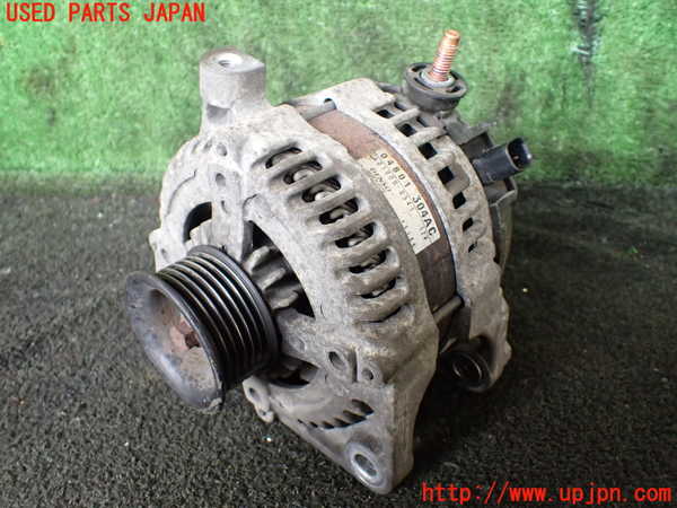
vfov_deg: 46.8
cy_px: 254
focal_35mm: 30
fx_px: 587
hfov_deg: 60.0
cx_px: 338
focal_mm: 5.4
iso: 400
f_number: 2.3
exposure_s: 1/125
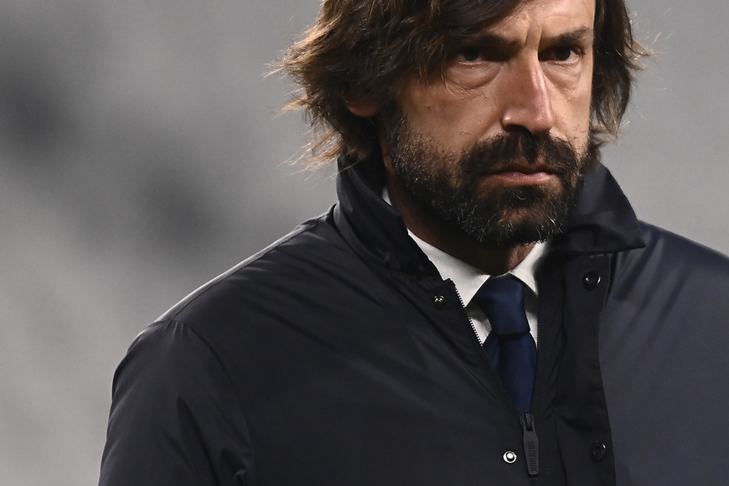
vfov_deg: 1.3
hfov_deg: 1.9
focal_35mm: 1094
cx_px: 545
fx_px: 22152
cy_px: 177
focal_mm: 680
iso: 4000
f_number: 5
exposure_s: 1/1250
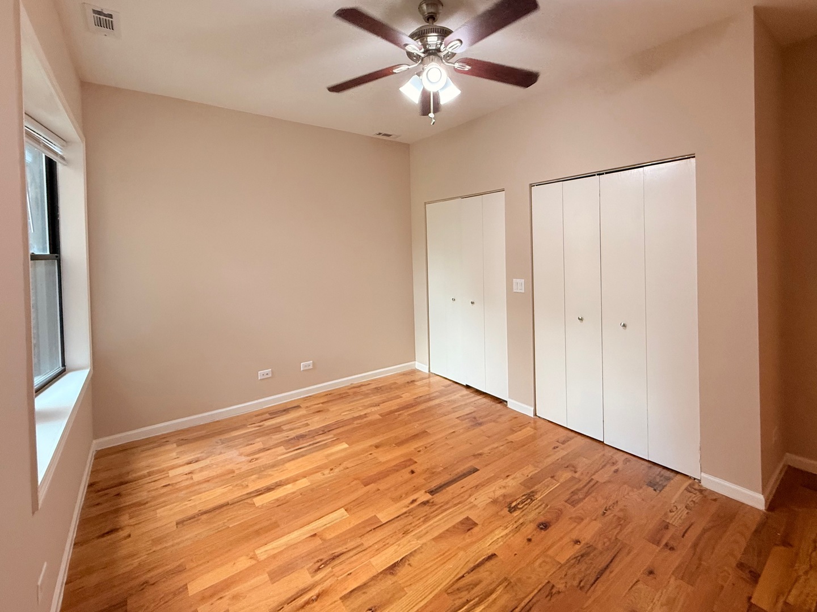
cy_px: 306
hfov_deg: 102.1
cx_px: 408
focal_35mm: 14
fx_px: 330
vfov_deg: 85.7
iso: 320
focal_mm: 2.22
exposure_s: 1/120
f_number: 2.2
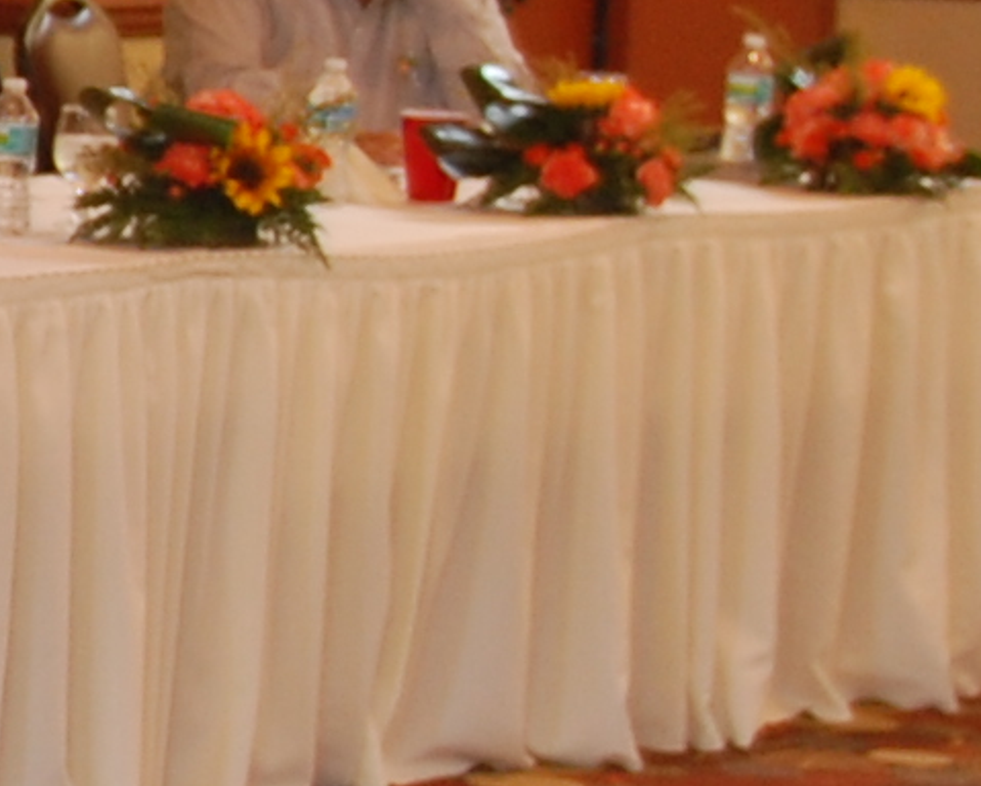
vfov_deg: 6.1
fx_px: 7437
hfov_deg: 6.9
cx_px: -1769
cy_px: 233
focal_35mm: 256
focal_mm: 29
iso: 400
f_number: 2.8
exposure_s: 1/20
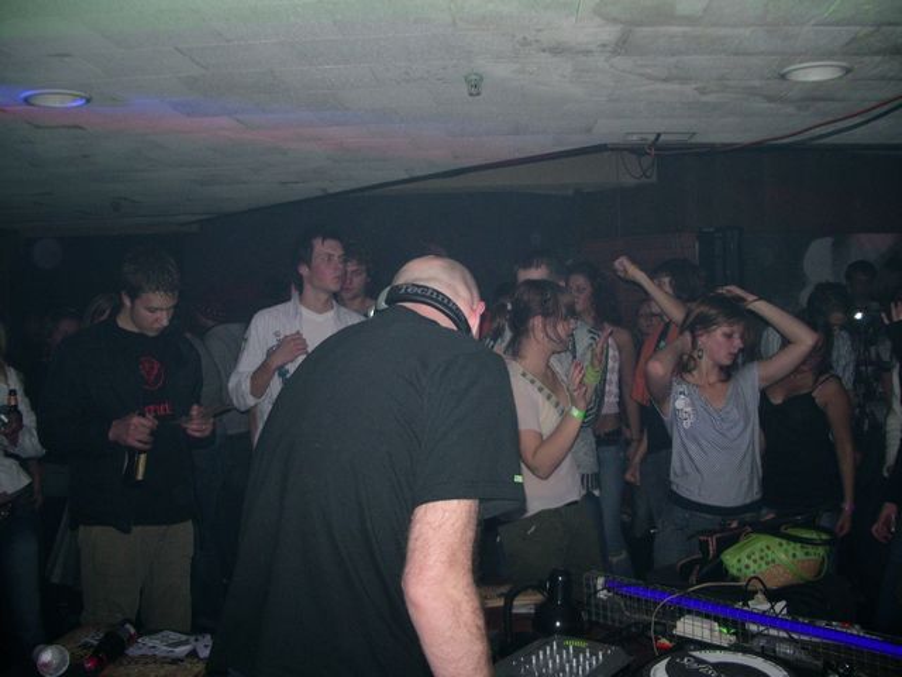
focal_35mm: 35
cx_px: 451
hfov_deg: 52.6
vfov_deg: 40.7
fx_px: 912
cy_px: 338
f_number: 2.6
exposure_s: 1/40
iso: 100
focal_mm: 5.8
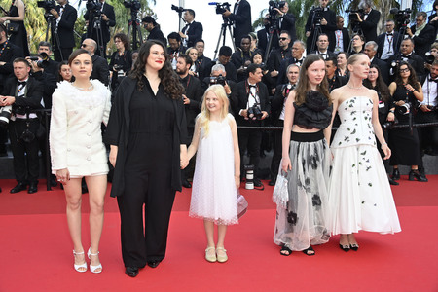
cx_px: 219
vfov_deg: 31.9
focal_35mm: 42
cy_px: 146
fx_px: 511
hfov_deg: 46.4
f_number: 8
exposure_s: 1/250
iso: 800
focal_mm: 42
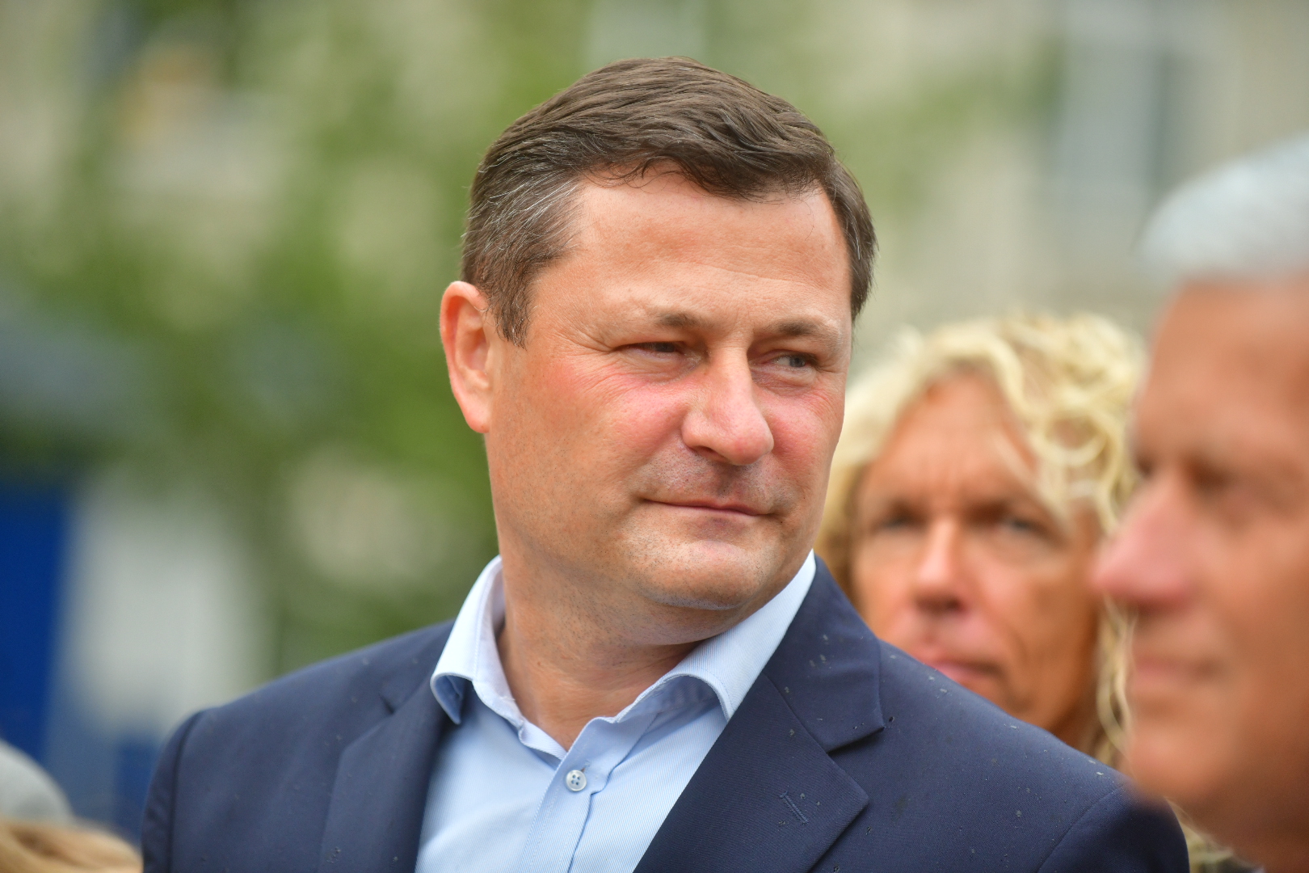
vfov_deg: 8.1
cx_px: 654
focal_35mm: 170
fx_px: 6181
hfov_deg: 12.1
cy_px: 436
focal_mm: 170
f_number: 2.8
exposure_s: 1/3200
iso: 640
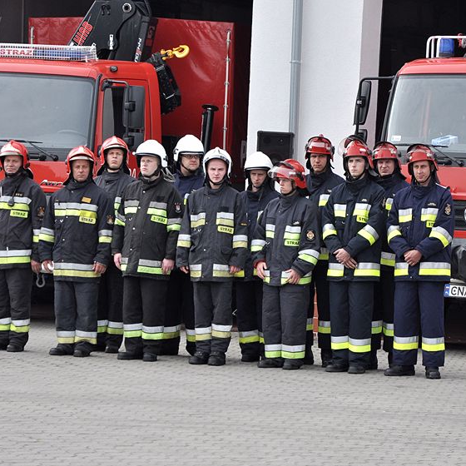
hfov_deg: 10.0
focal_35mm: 174
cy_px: 234
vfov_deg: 10.0
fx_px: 2650
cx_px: 258
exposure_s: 1/800
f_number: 7.1
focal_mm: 90
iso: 500
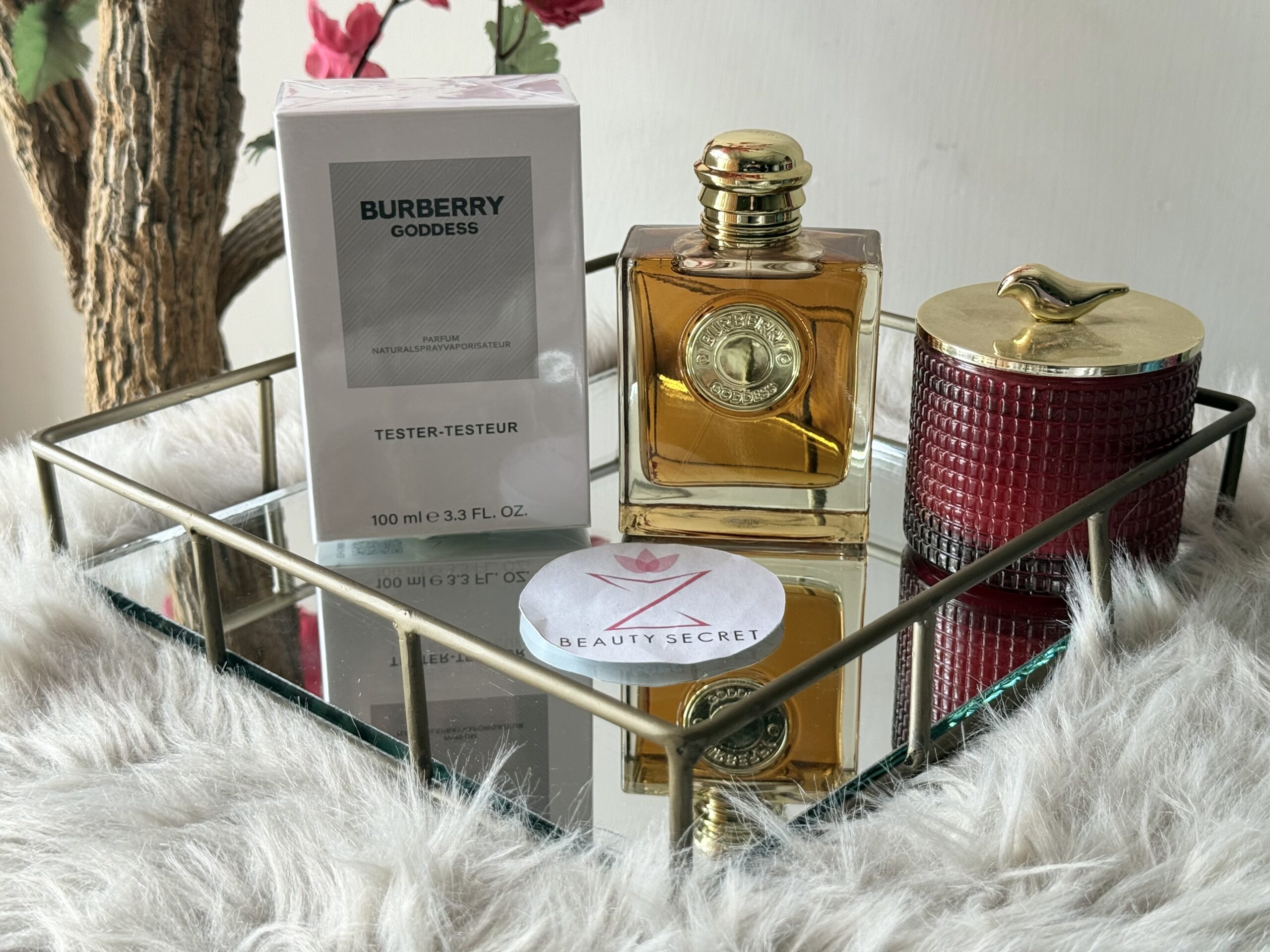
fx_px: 1761
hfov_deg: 39.7
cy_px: 476
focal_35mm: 48
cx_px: 635
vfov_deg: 30.3
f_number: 1.78
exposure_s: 1/121
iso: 80
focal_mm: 6.76
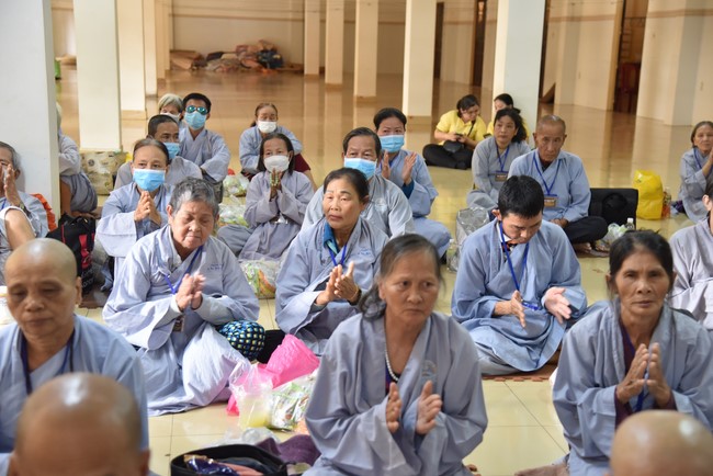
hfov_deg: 36.2
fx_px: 1090
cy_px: 238
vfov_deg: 24.6
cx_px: 356
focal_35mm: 55
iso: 2000
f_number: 4
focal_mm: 55
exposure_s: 1/60
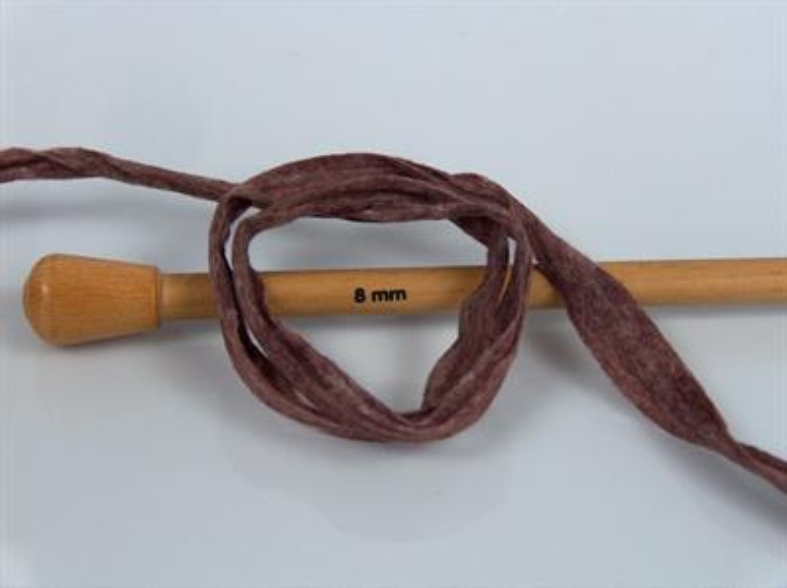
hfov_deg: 31.7
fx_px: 1385
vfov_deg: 24.0
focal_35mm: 61
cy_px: 294
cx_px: 394
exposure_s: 1/118
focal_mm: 12.53
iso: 132
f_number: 2.9
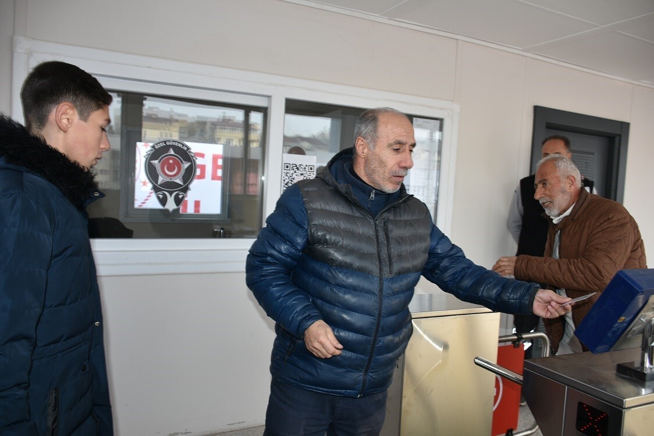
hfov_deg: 67.4
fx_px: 491
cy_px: 218
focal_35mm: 27
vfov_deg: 48.0
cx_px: 327
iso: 200
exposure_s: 1/125
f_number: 3.5
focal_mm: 18
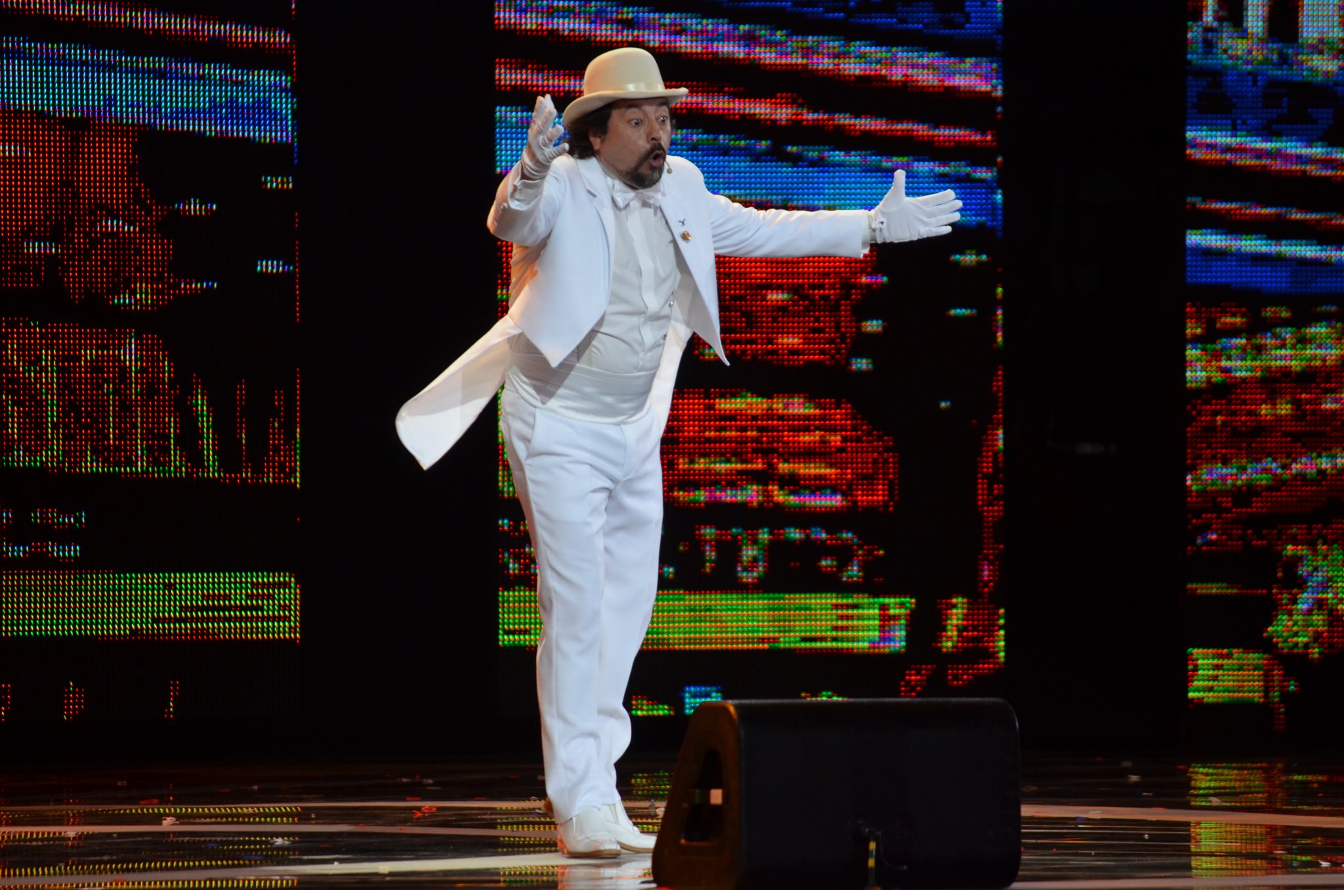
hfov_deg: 7.6
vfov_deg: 5.1
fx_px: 10058
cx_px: 672
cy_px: 445
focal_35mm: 270
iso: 800
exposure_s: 1/160
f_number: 5.6
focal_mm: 180
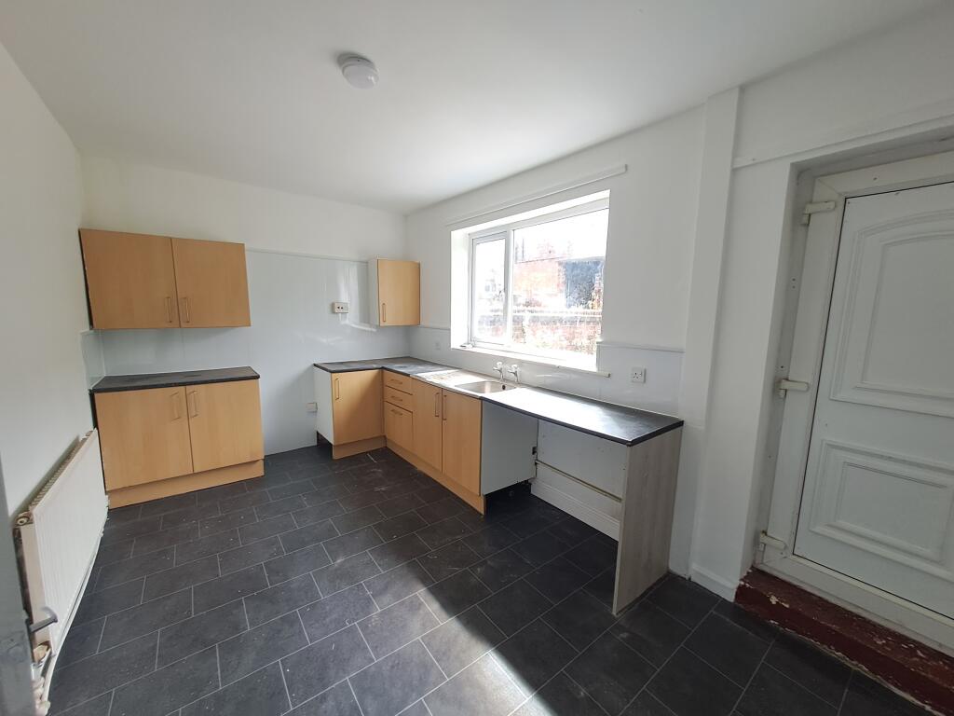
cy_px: 358
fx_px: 358
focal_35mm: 13
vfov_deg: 89.9
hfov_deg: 106.2
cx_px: 477
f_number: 2.2
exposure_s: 1/100
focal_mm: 1.42
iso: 80
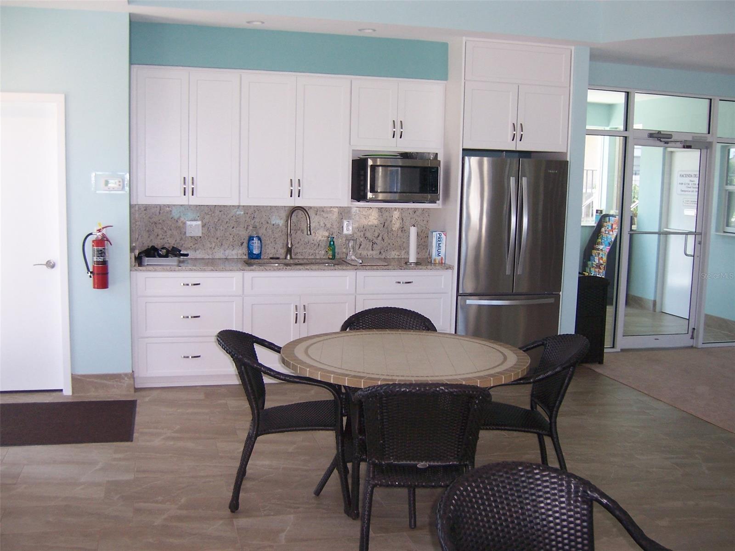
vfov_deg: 39.7
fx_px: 764
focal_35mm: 36
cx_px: 368
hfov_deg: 51.4
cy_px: 276
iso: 125
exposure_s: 1/60
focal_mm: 6.2
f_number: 2.8
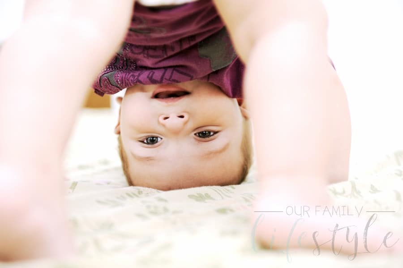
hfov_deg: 28.9
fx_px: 783
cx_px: 202
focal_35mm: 70
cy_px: 134
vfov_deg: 19.4
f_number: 2.8
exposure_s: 1/125
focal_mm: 70
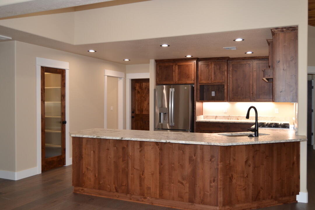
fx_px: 302
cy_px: 105
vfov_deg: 38.4
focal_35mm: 34
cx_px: 158
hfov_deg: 55.1
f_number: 4
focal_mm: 23
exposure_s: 1/80
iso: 400
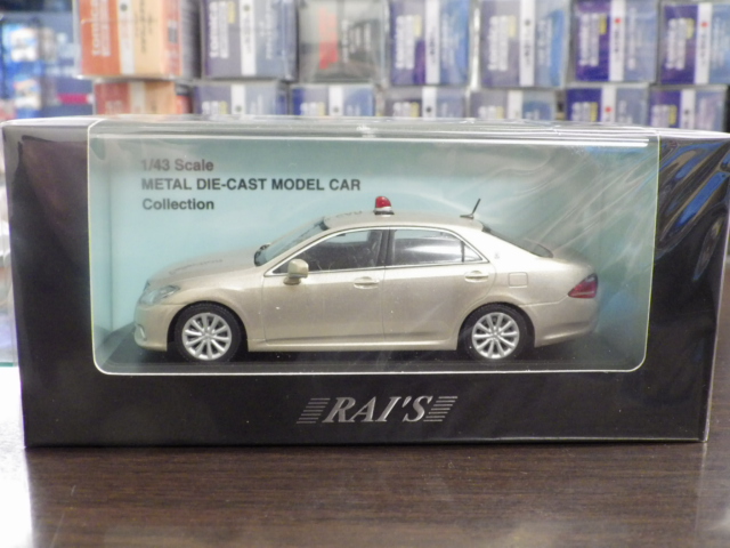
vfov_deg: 35.1
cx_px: 365
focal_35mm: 41
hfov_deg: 45.8
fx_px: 865
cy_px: 274
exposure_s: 1/25
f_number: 3.6
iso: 800
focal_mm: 7.4
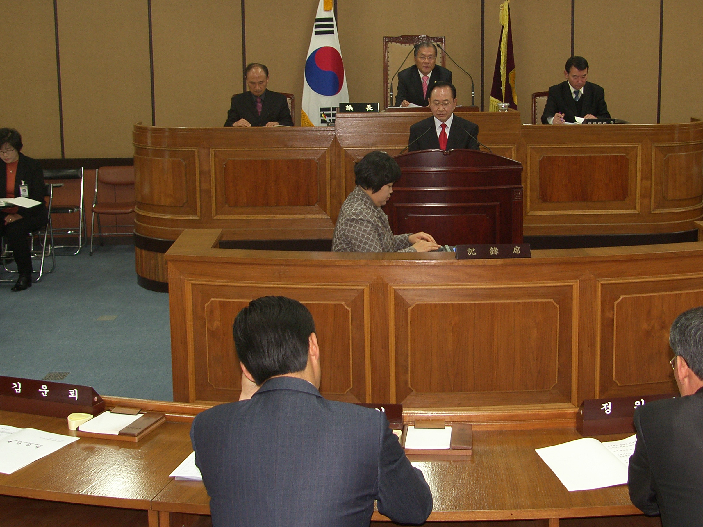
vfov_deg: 27.0
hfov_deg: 35.5
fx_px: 1097
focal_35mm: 54
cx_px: 406
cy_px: 216
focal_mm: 10.3
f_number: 2.5
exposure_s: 1/40
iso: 100
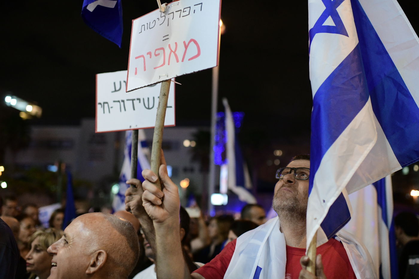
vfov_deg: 37.8
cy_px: 140
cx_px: 210
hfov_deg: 54.4
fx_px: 407
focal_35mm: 35
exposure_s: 1/250
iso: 6400
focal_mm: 35
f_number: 2.2
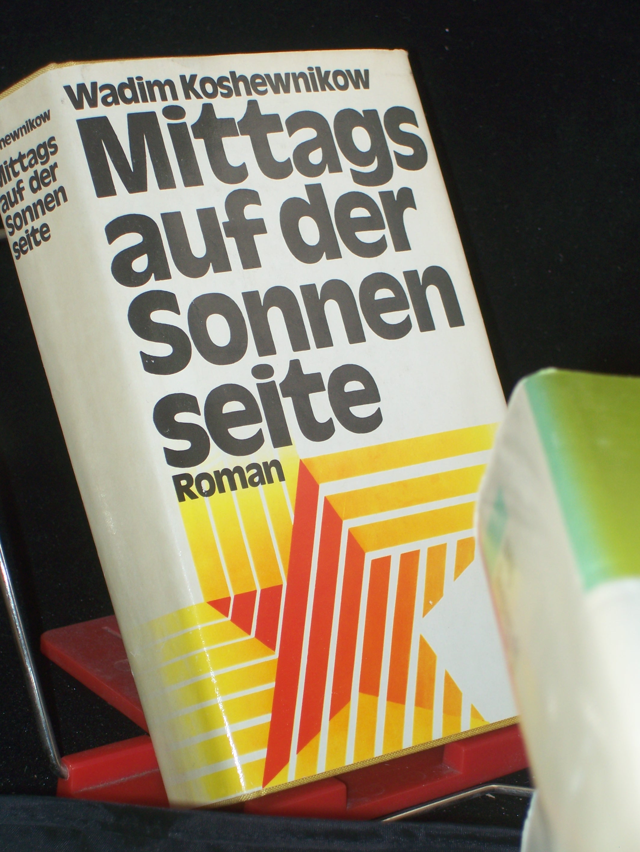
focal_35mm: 102
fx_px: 2511
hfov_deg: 14.5
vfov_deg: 19.2
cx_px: 320
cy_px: 426
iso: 80
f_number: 4.6
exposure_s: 1/100
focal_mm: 16.8
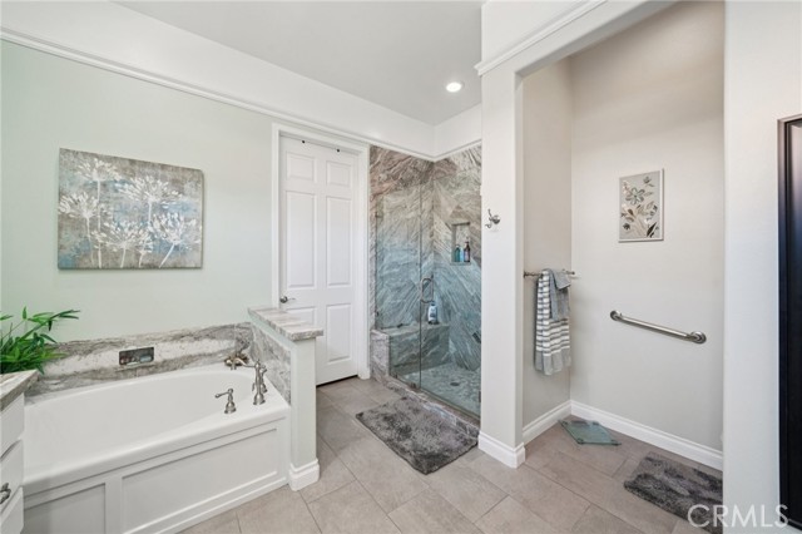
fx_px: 289
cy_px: 267
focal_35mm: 13
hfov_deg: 108.4
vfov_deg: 85.4
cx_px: 401
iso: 400
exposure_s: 1/10
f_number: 8
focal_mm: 13
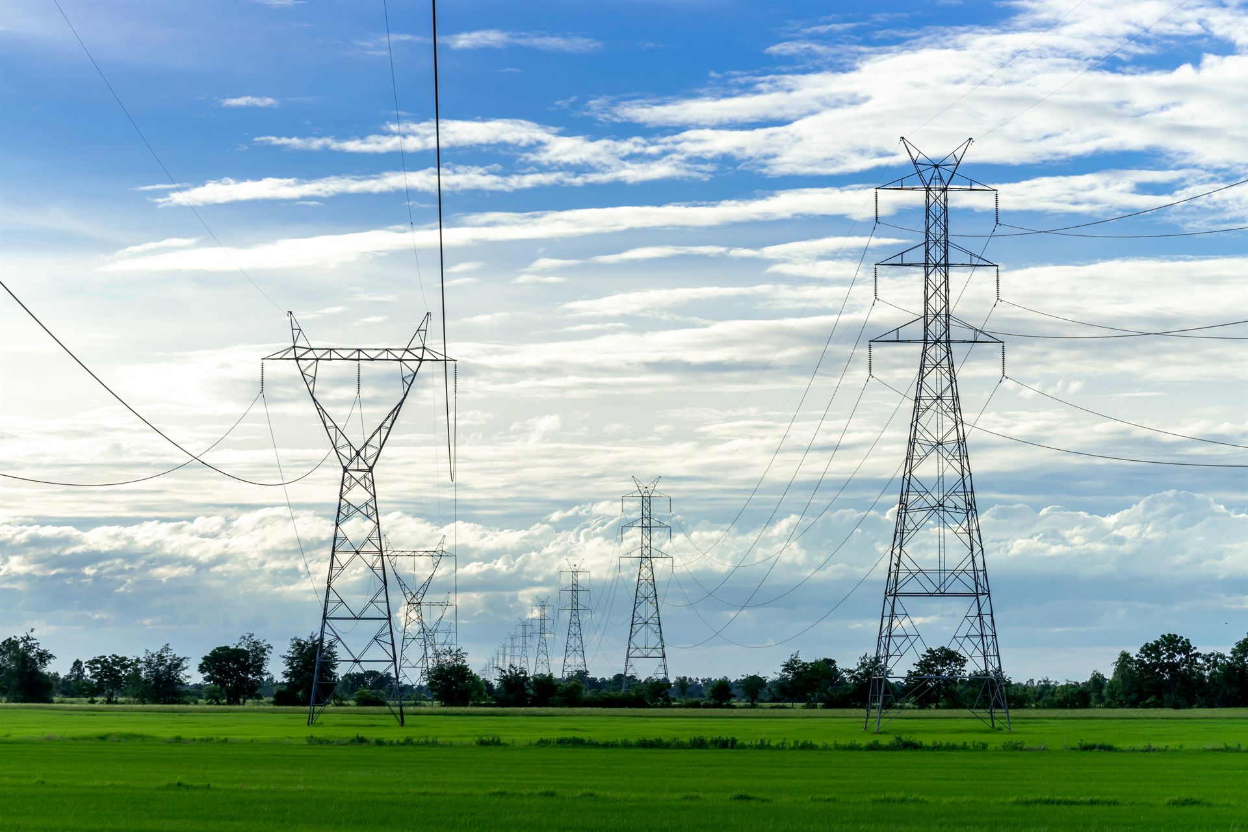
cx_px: 624
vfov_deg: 12.0
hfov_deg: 17.9
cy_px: 416
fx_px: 3952
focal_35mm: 114
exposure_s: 1/640
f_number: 8
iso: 200
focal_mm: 114
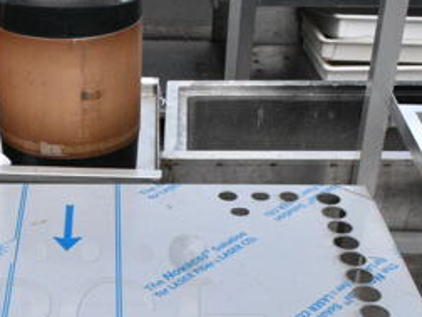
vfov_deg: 18.6
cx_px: 90
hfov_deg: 25.0
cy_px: 320
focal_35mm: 77
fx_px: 939
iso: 6400
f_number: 16
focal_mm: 22
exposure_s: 1/1000
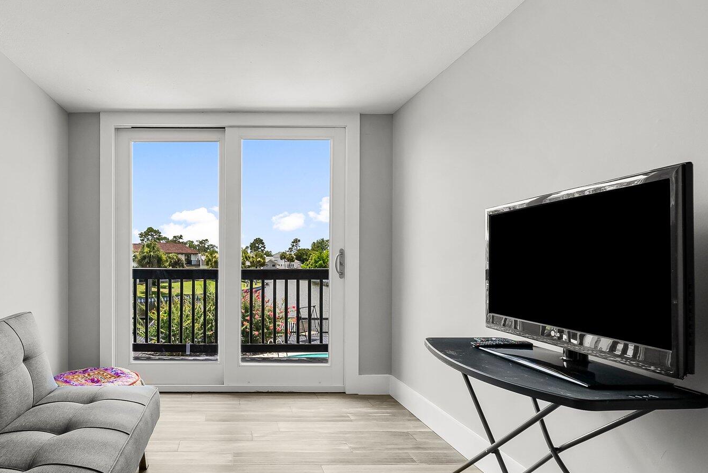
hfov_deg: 81.0
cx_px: 232
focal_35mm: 20
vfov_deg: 61.9
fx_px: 394
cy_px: 257
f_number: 8
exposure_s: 1/4
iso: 400
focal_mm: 13
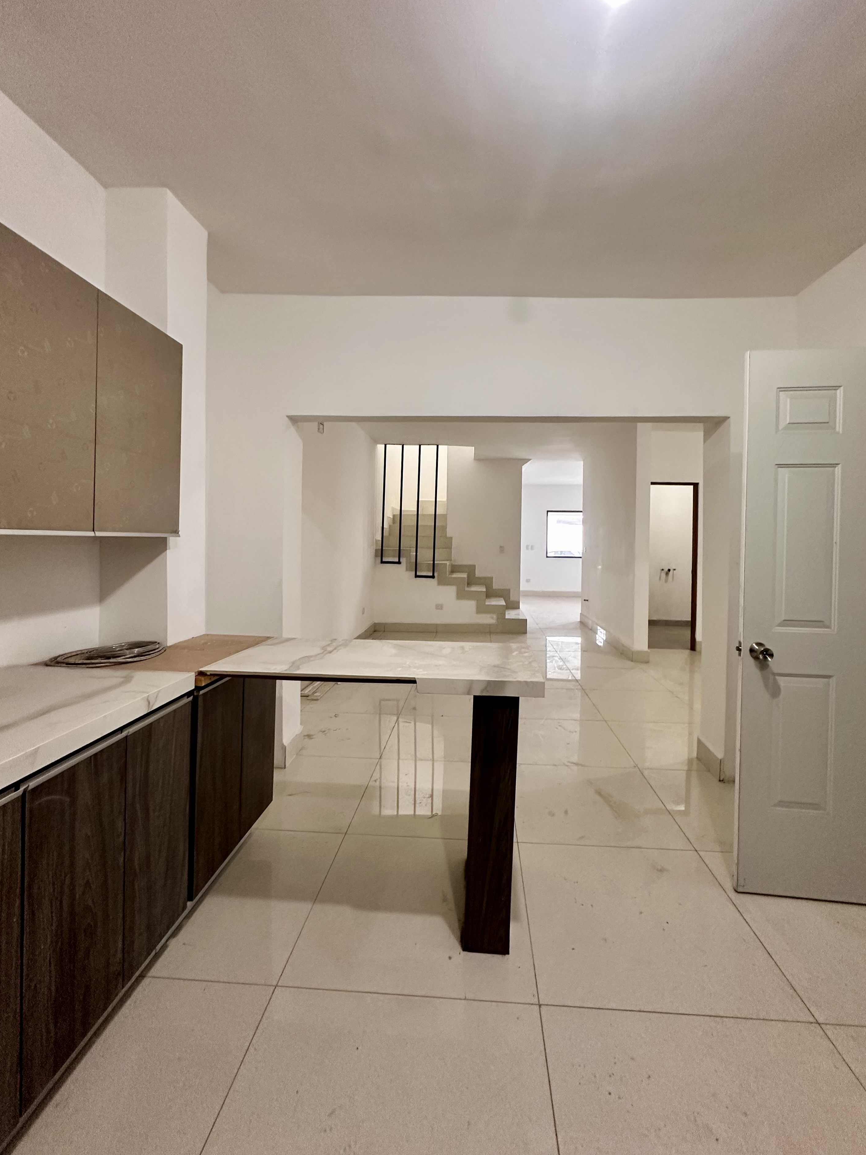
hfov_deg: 81.7
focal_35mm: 15
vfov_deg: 98.1
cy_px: 547
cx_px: 451
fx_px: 500
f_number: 2.2
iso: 250
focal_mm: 2.22
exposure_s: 1/60
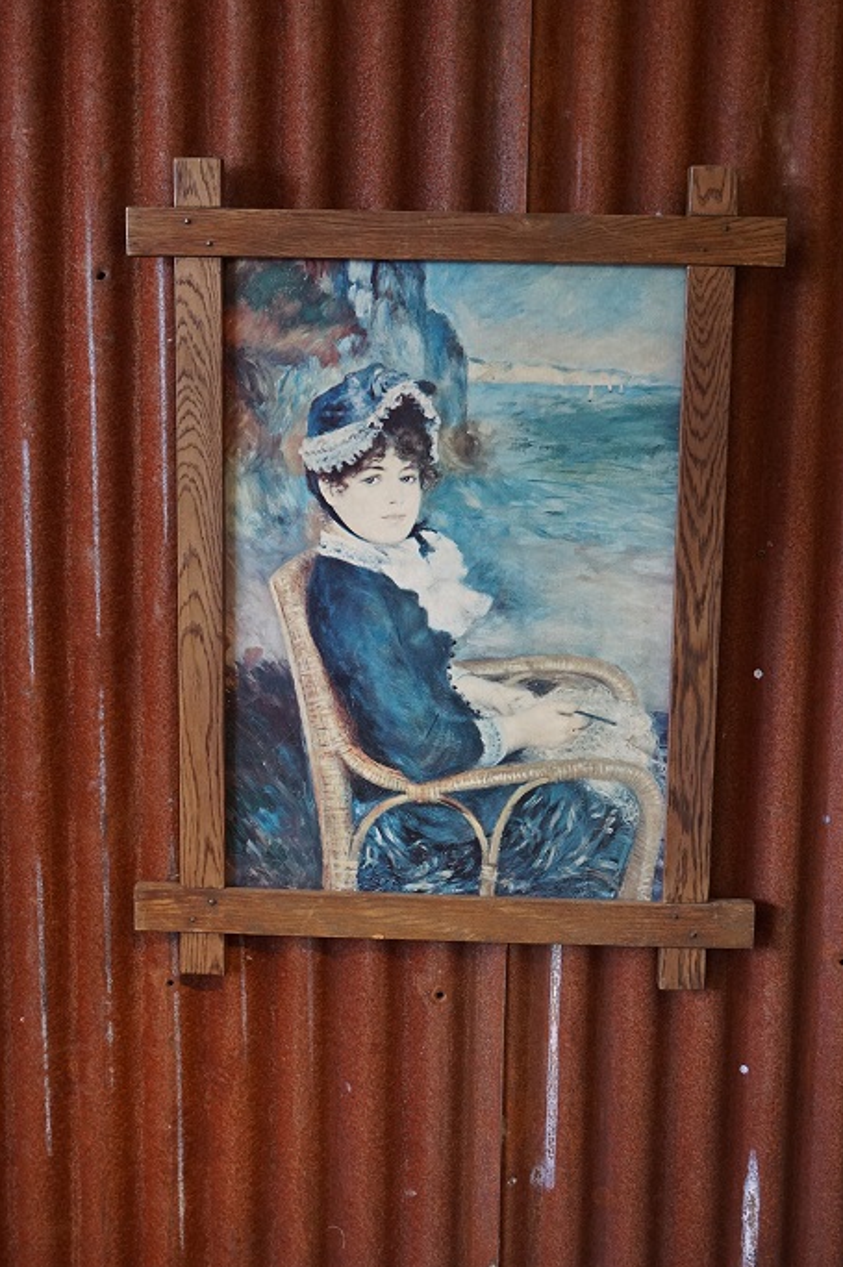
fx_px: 1567
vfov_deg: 44.0
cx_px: 445
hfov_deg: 30.1
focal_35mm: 45
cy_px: 591
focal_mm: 27
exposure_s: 1/160
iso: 1600
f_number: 4.5
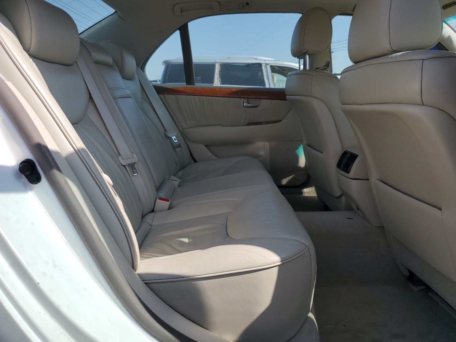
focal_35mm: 26
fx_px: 343
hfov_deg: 67.3
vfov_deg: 53.1
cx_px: 228
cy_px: 171
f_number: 1.5
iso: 50
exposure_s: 1/3333
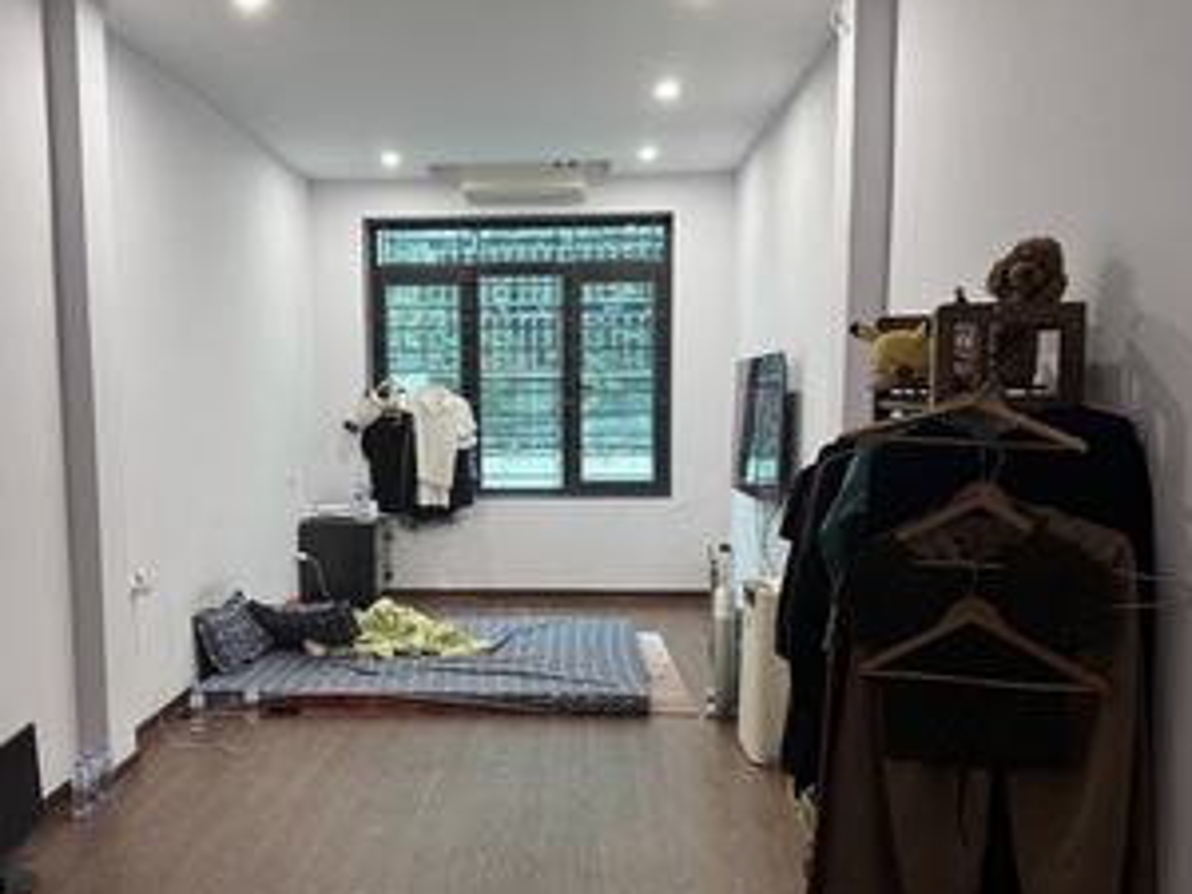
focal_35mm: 32
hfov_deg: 56.6
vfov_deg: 44.1
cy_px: 489
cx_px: 509
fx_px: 1102
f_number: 1.78
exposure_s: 1/100
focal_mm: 6.76
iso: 200
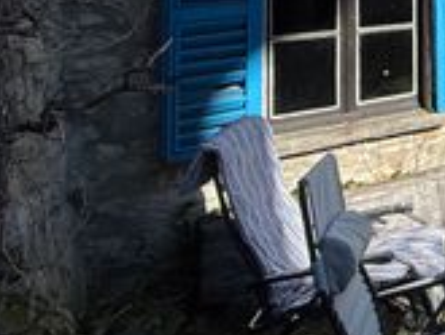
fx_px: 656
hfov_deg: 22.5
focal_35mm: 51
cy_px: -76
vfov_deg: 25.4
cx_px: 790
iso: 50
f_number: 2.2
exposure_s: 1/1656
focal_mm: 2.22
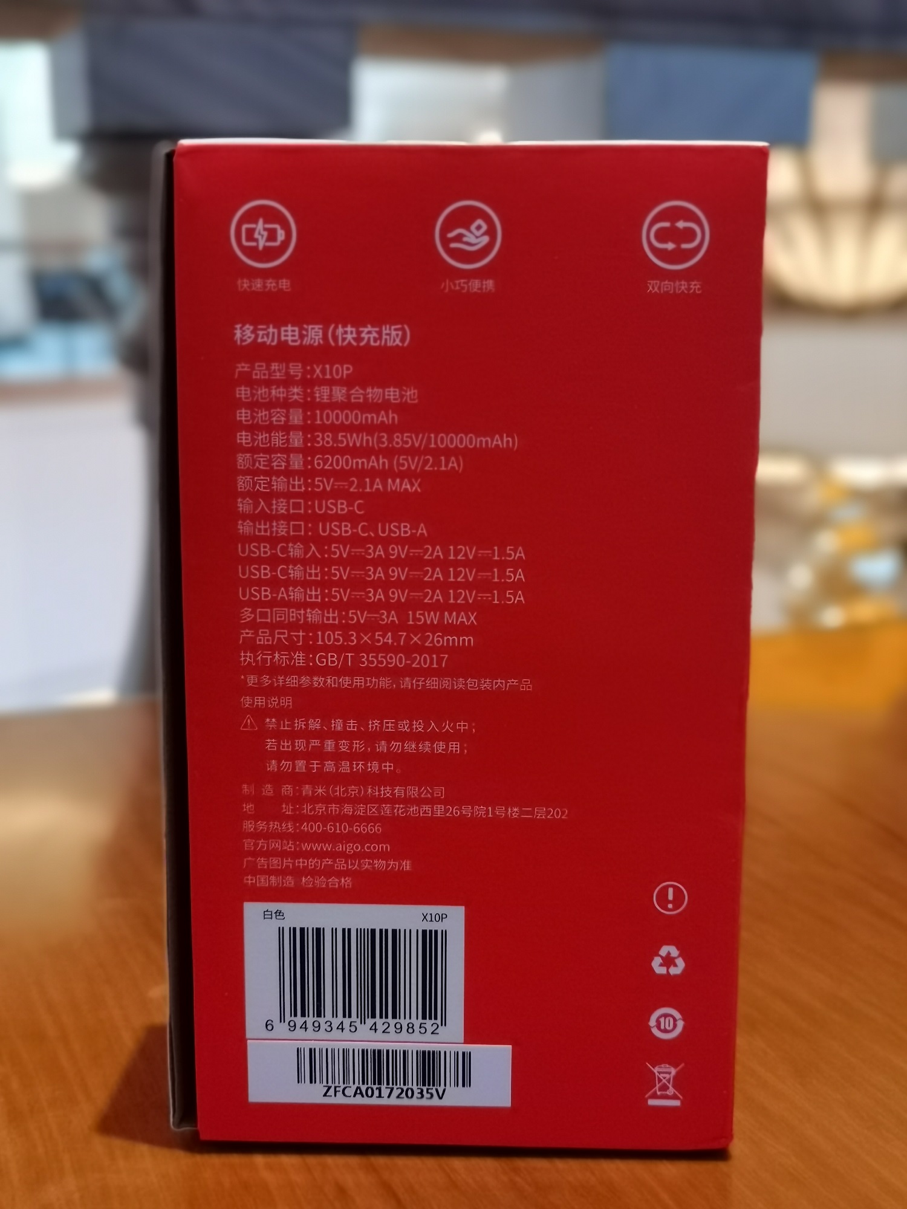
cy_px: 604
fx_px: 1572
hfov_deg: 32.2
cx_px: 454
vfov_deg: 42.1
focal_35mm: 45
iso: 320
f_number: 4
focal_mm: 5.58
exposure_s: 1/100
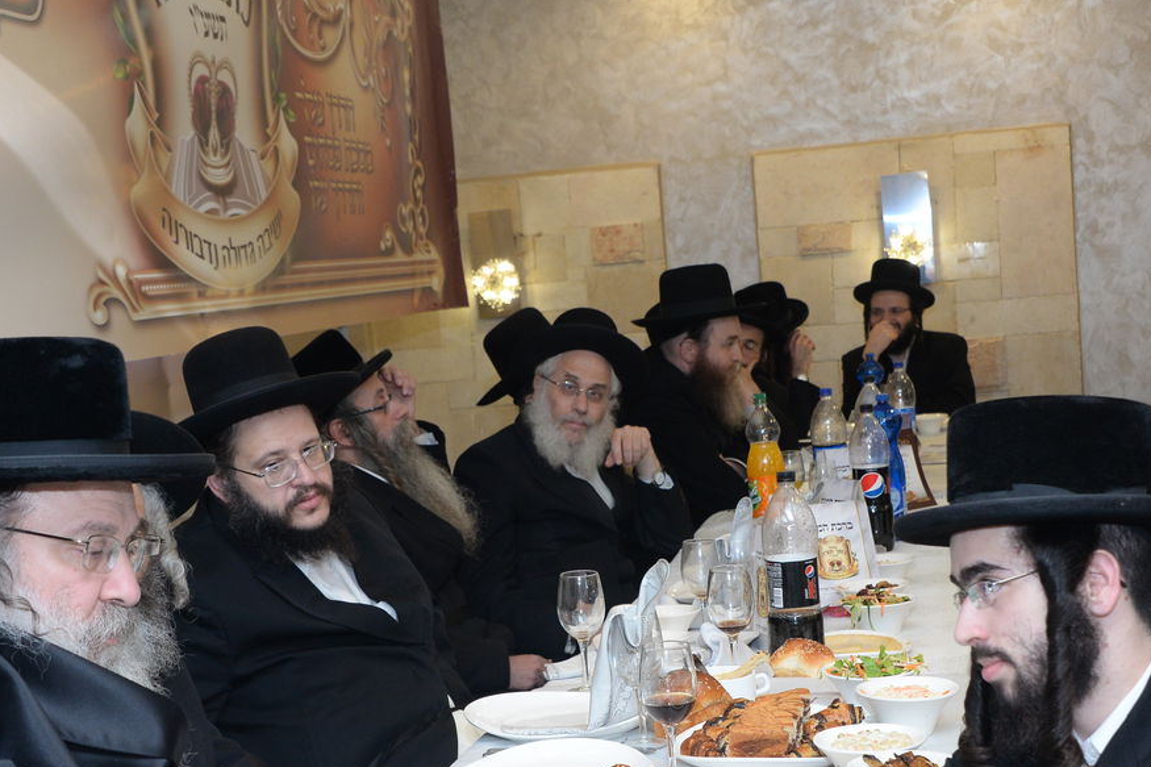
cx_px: 624
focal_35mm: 64
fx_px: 2046
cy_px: 586
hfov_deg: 31.4
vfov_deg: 21.0
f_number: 5.6
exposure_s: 1/100
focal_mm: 40
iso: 1600
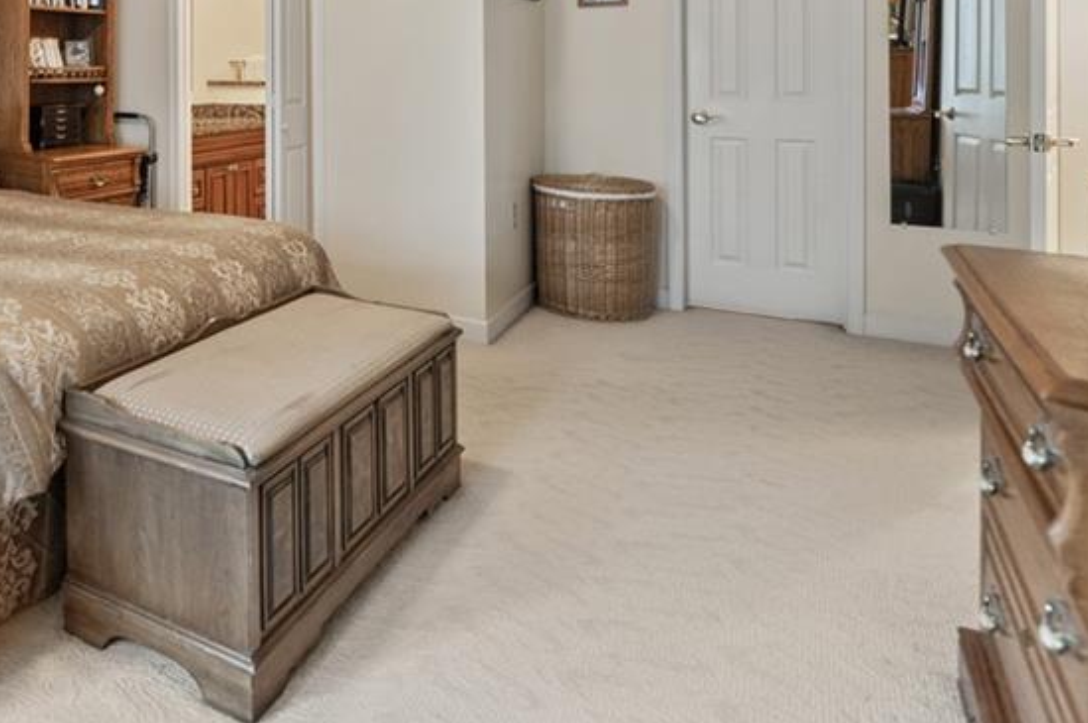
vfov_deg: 42.8
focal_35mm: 28
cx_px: 85
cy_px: 85
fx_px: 845
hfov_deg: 55.6
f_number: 2.8
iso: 2000
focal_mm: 15
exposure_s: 1/30
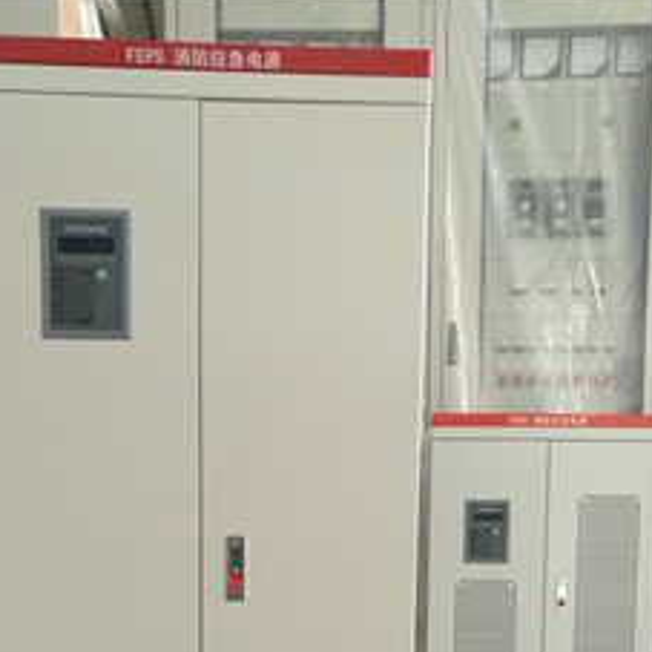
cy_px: 559
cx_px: 313
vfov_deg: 37.9
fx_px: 895
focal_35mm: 42
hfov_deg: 40.0
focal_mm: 4.04
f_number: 2
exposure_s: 1/30
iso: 100
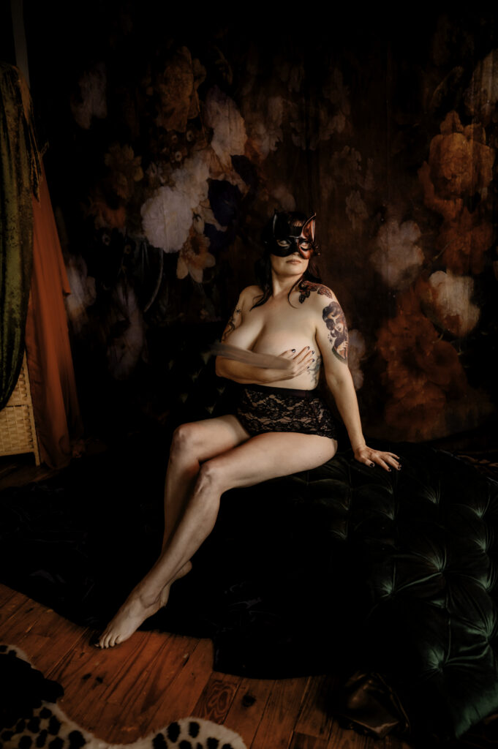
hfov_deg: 44.2
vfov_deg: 62.8
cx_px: 249
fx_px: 613
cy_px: 374
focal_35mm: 30
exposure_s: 1/400
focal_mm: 29.5
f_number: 2.8
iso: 1600
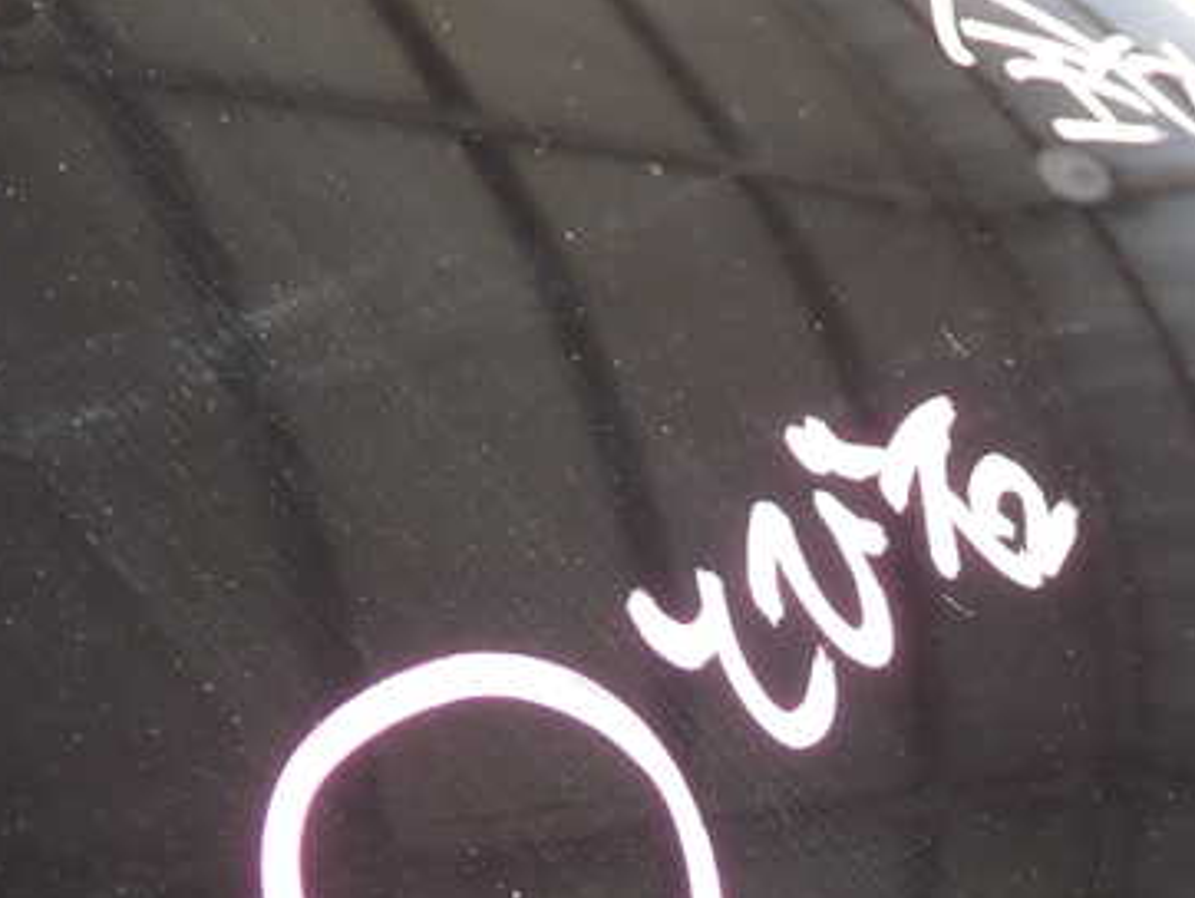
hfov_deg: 35.4
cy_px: 627
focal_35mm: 53
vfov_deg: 27.3
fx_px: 1831
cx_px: 891
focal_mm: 5.79
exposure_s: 1/125
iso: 100
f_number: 2.4
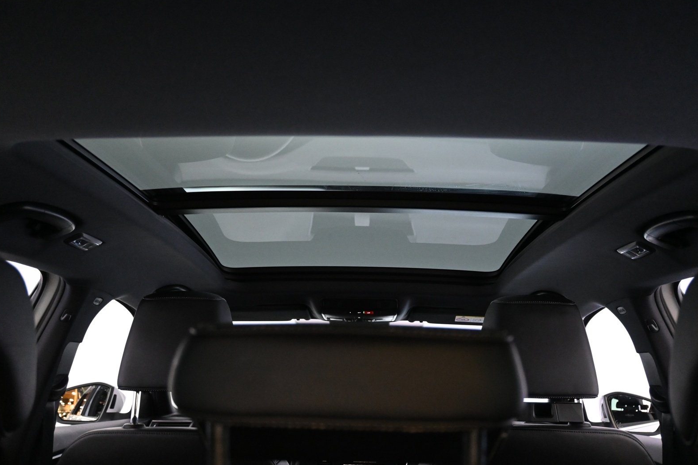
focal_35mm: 35
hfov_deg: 54.7
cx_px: 355
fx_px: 674
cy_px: 227
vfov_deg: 38.1
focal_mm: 22.5
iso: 4000
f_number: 4
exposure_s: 1/40
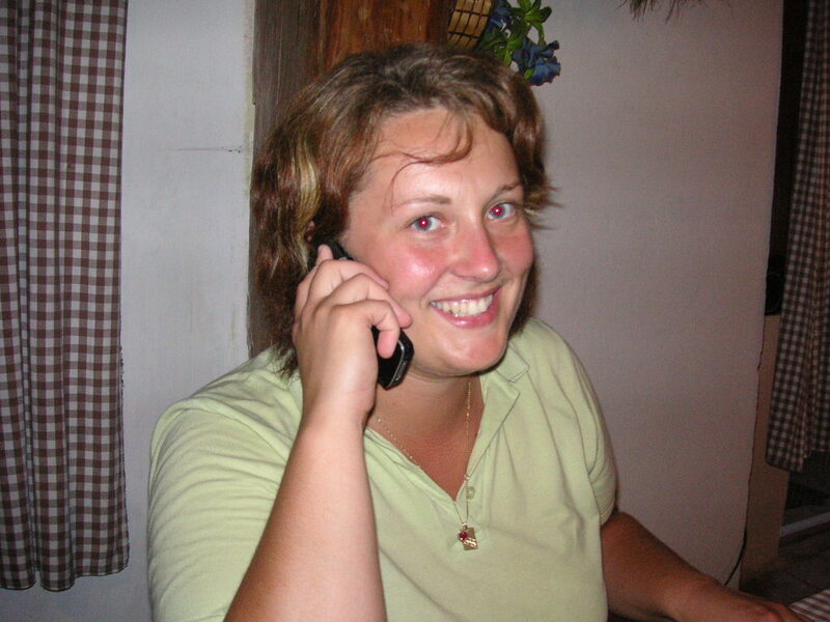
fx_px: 887
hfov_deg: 50.1
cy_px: 311
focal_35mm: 37
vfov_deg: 38.7
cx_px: 415
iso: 160
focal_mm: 6.1
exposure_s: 1/45
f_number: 2.8
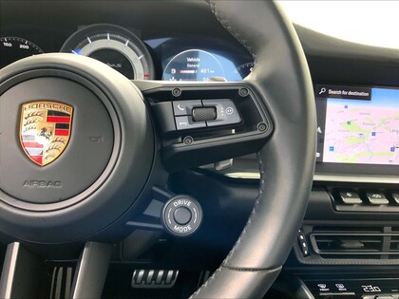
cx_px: 200
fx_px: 334
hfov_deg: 61.7
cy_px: 150
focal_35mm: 29
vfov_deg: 48.2
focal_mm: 3
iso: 160
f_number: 1.8
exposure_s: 1/60
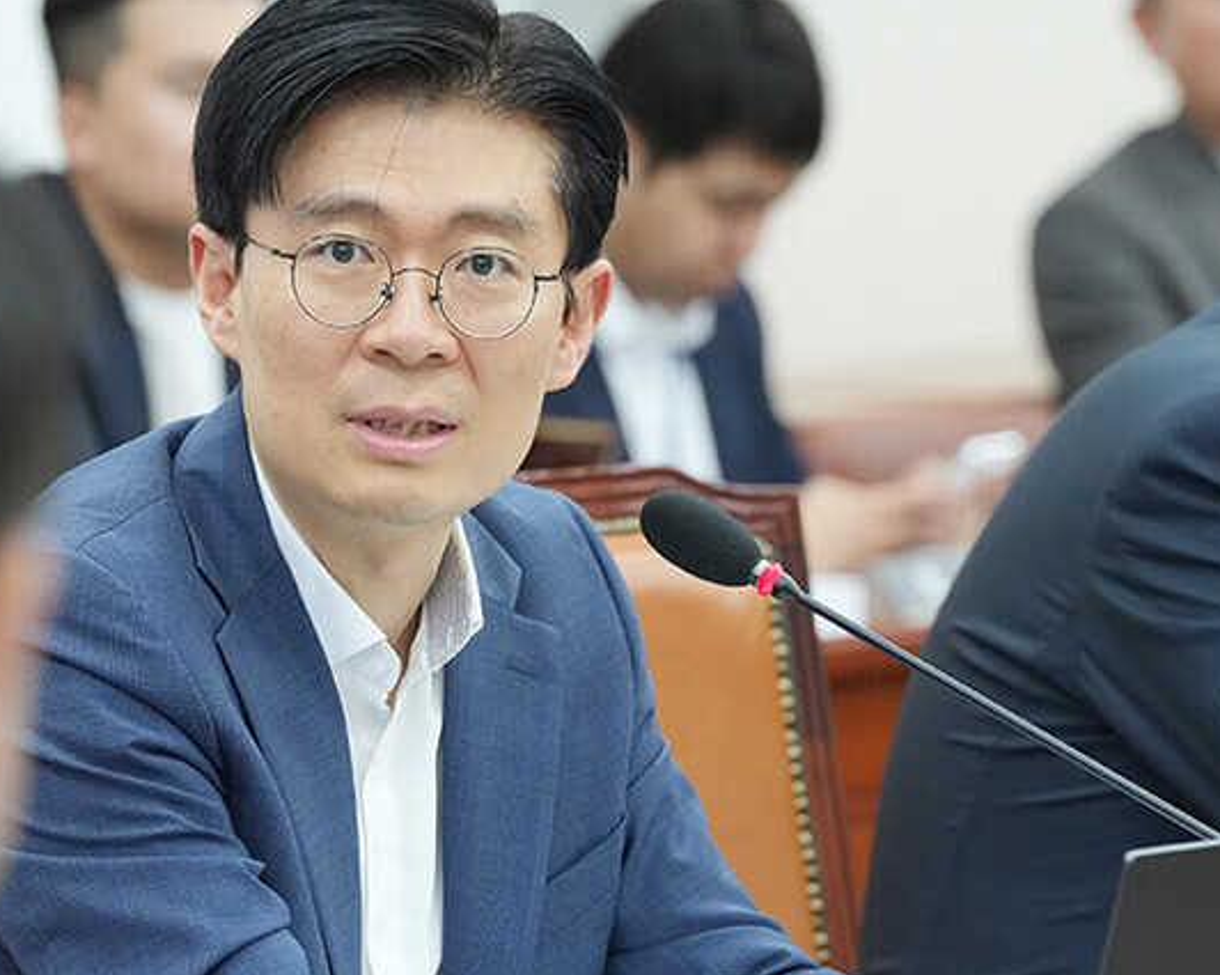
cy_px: 615
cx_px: 443
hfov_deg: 5.7
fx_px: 12234
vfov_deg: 4.6
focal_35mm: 339
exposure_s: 1/200
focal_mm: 200
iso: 3200
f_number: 5.6
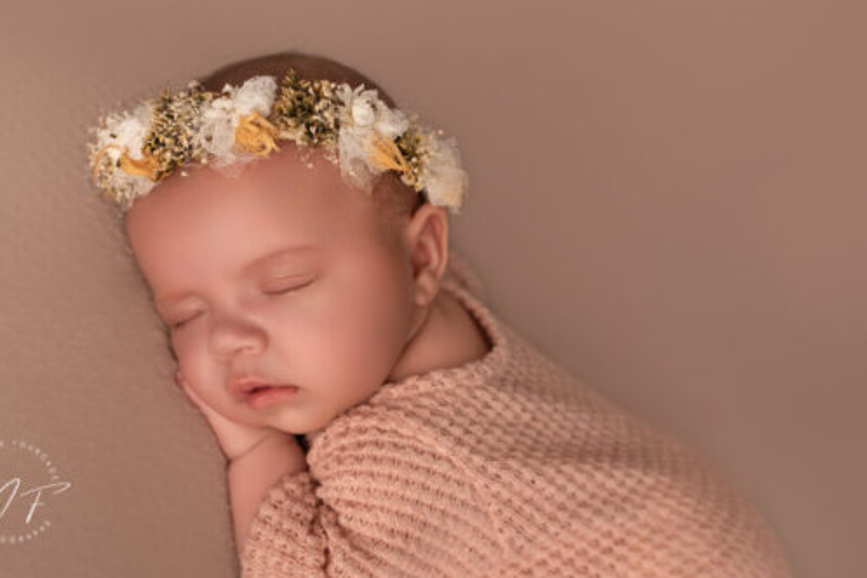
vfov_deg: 29.8
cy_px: 326
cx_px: 346
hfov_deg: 43.4
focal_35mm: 45
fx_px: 1084
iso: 100
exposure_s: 1/160
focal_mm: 35
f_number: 4
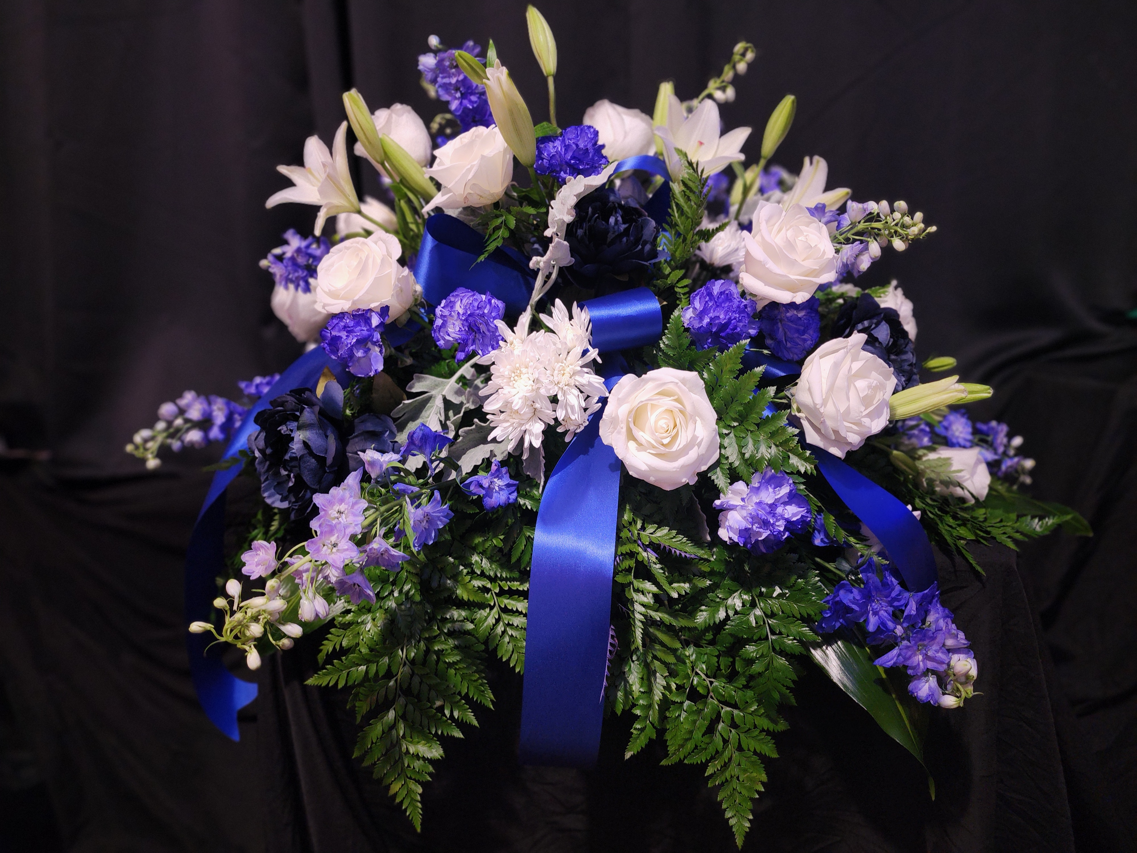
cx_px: 568
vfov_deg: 58.9
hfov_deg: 73.9
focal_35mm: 23
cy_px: 426
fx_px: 755
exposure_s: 1/13
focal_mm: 6.4
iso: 500
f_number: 1.8
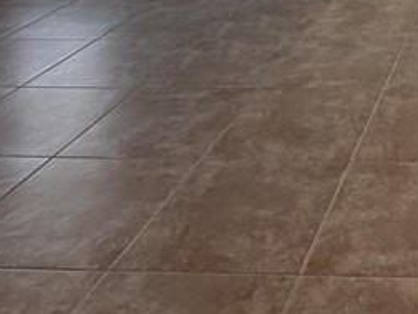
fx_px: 688
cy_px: -256
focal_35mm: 57
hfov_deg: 29.4
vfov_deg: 19.2
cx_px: 494
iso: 160
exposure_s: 1/121
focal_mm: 2.22
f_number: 2.2
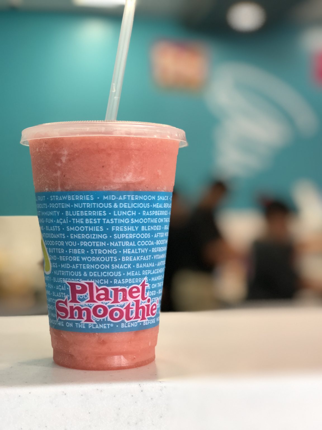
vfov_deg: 33.8
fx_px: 707
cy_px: 215
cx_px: 161
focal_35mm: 57
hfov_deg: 25.7
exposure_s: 1/30
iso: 80
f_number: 2.8
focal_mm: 6.6
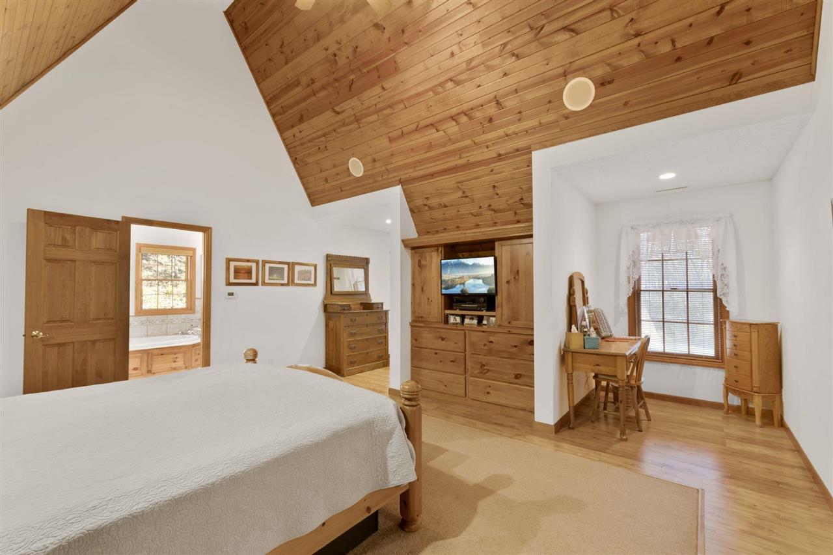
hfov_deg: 100.4
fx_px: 347
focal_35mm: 15
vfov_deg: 77.3
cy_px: 278
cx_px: 416
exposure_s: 2.5
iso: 320
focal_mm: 15
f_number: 9
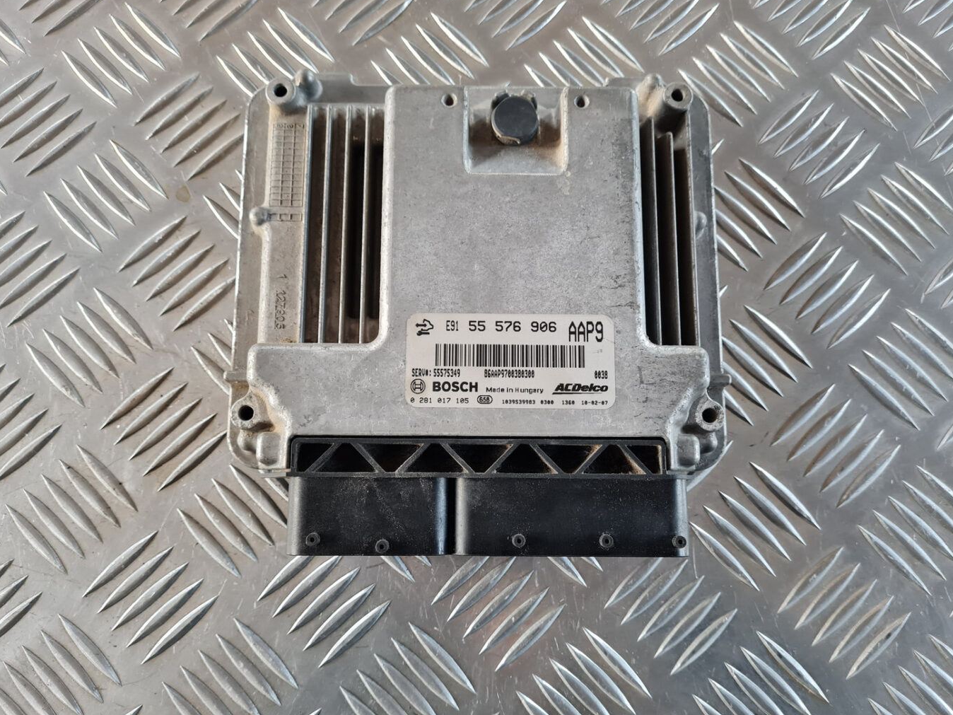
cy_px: 363
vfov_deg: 51.4
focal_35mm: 27
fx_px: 743
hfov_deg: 65.3
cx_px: 469
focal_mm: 5.4
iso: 250
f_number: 1.8
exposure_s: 1/50
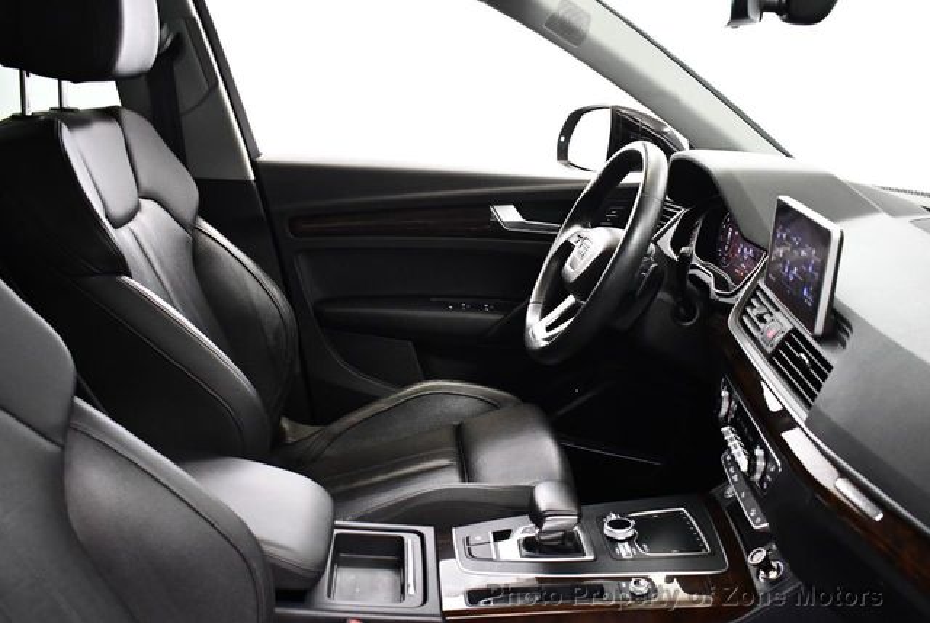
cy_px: 312
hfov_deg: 53.1
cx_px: 465
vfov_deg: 37.0
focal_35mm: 36
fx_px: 931
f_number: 3.5
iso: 3200
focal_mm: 18
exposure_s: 1/100
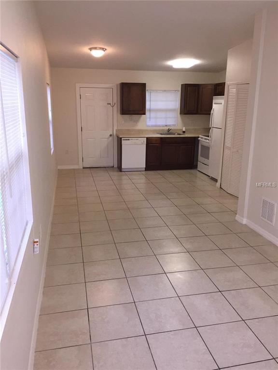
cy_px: 185
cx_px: 139
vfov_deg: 61.7
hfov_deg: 48.2
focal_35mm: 29
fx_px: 311
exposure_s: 1/33
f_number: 2.2
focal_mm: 4.15
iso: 160
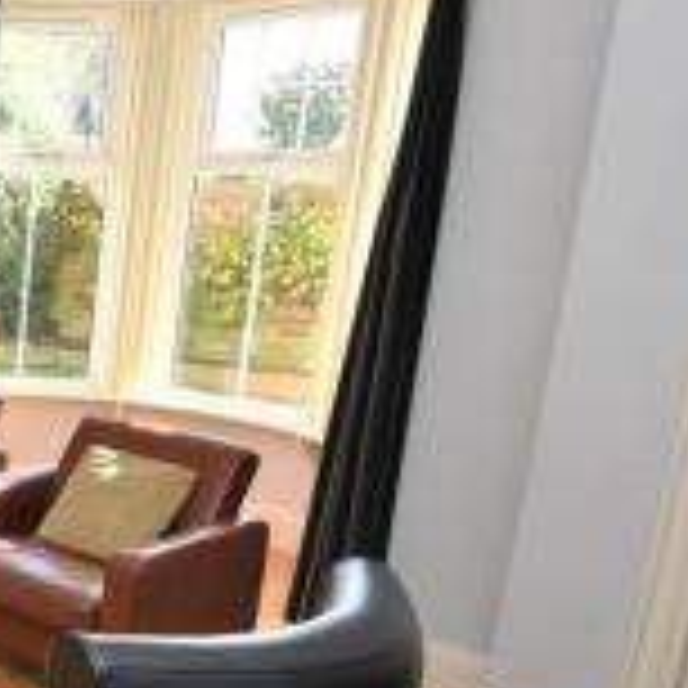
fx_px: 1514
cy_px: 447
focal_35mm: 67
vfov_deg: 25.5
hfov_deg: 22.0
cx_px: -288
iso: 280
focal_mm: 17
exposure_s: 1/125
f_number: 5.6
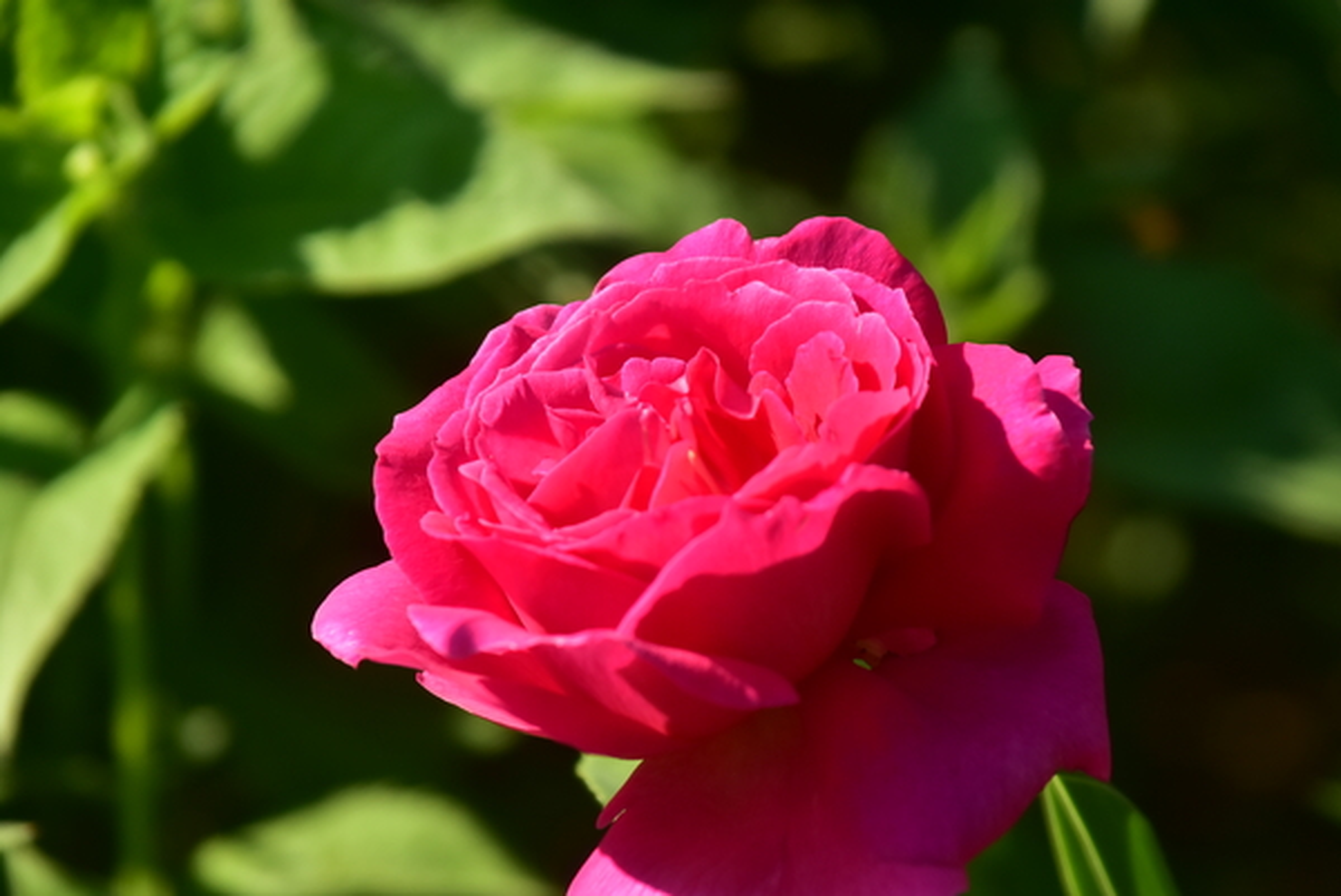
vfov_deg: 4.2
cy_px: 448
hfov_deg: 6.2
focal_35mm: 330
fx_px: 12301
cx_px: 670
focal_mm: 220
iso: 640
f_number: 6.3
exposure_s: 1/1600
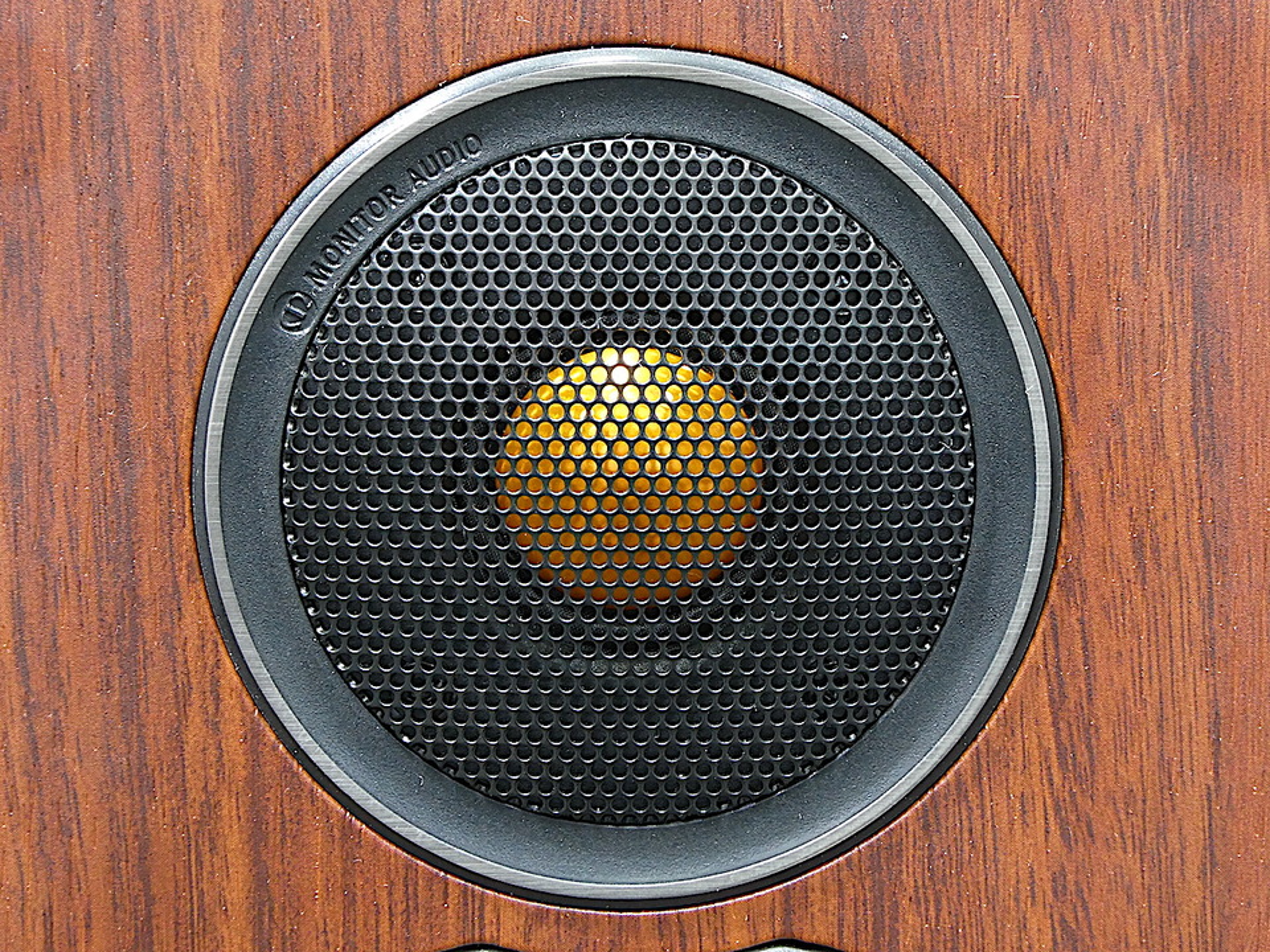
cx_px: 635
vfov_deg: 11.0
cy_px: 476
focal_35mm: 135
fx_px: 4953
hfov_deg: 14.6
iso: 400
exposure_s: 1
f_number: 5.6
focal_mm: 24.2
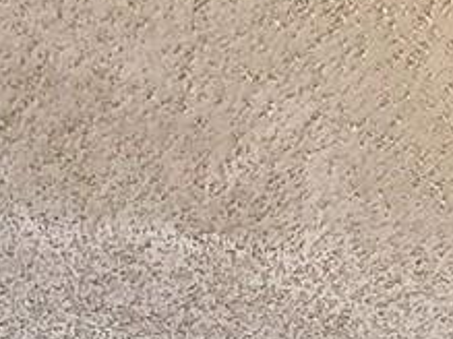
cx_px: 741
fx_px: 1243
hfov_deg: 17.8
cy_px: 1110
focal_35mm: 95
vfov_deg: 10.0
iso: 125
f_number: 2.2
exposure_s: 1/60
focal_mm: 2.2
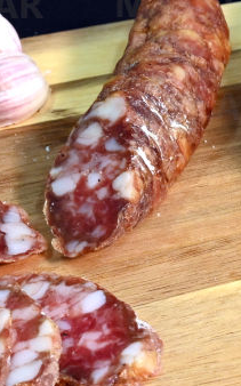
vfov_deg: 19.7
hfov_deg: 12.1
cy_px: 201
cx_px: 289
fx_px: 1114
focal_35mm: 106
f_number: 7.1
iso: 1600
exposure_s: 1/125
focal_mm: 19.5
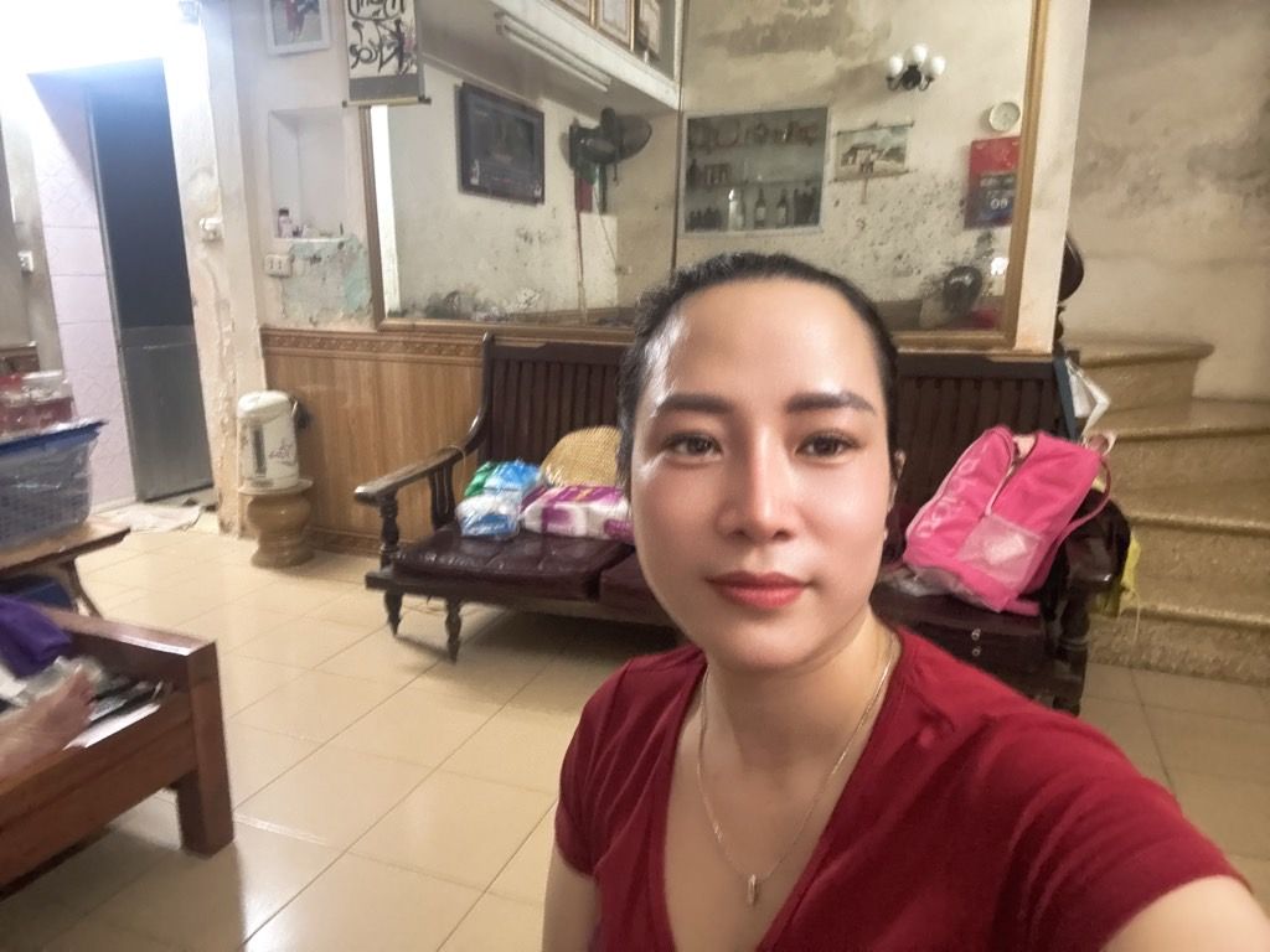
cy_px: 476
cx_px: 635
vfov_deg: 58.9
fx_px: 844
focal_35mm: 23
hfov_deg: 73.9
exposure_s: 1/28
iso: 640
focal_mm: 2.69
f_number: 1.9
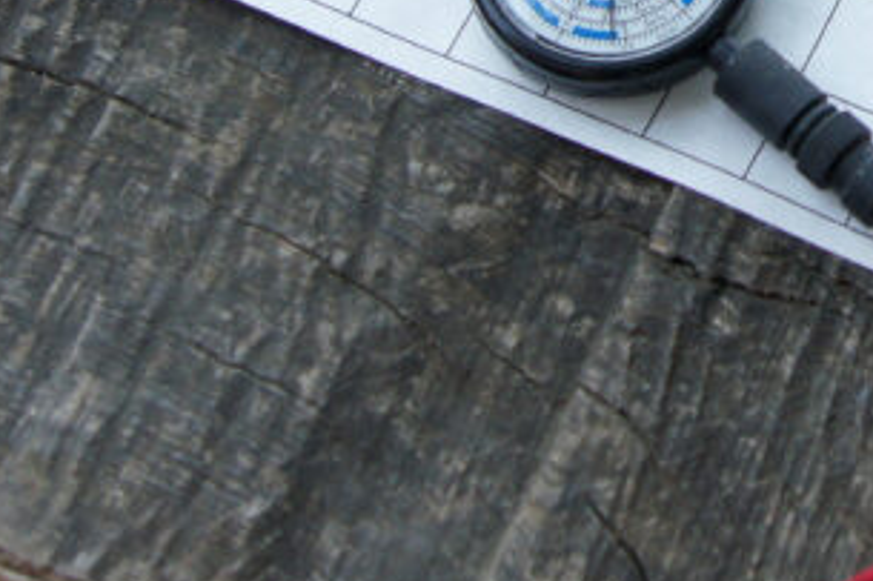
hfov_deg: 13.4
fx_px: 3660
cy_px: -306
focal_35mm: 151
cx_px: 879
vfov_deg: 8.8
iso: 400
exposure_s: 1/500
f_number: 4.5
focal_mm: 30
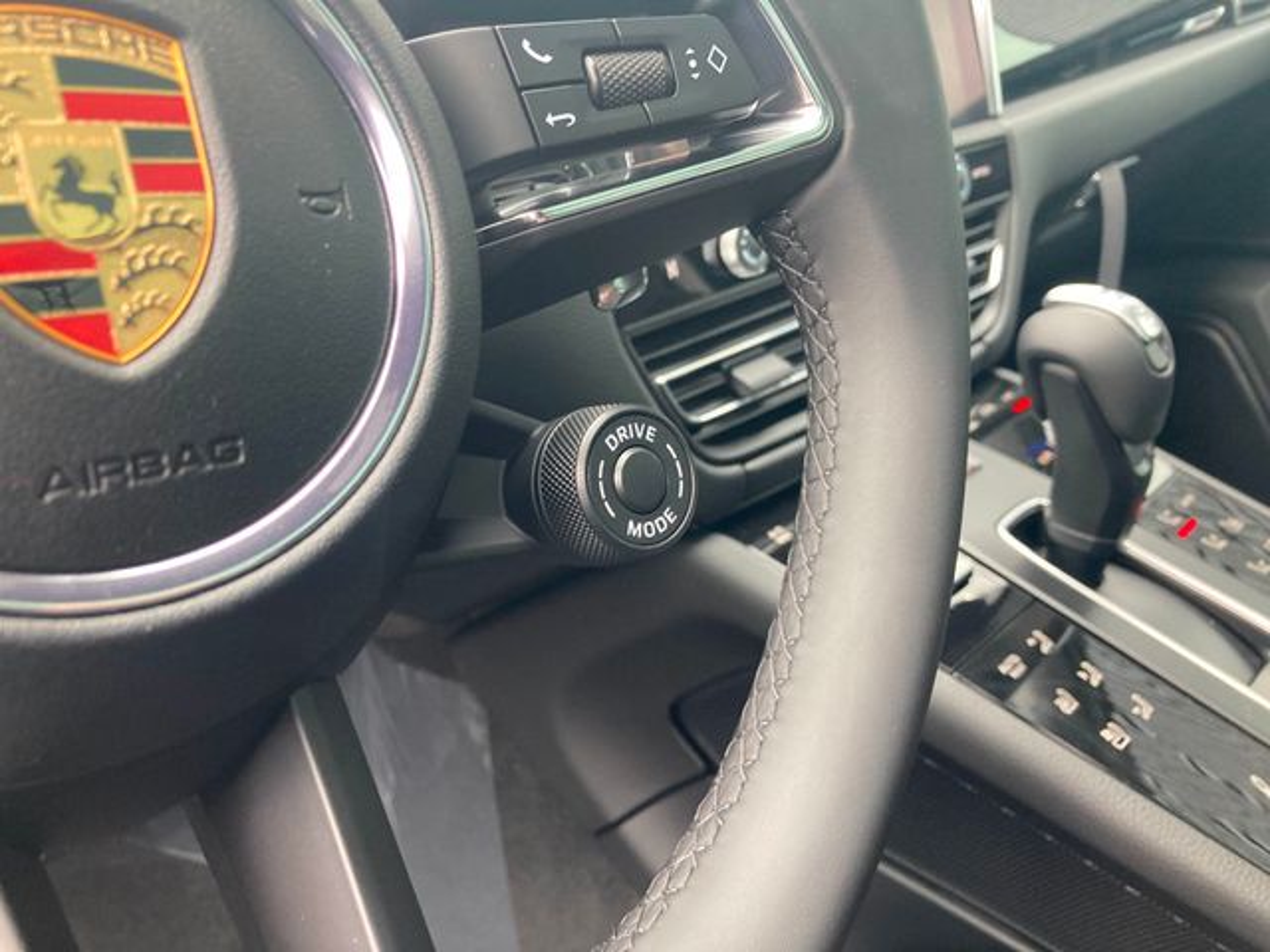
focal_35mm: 28
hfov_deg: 63.4
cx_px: 635
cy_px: 476
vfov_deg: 49.7
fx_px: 1027
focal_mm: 3.99
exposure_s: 1/64
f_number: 1.8
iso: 80
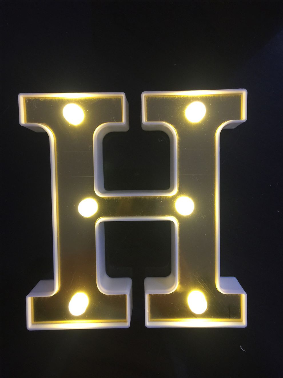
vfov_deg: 61.7
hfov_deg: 48.2
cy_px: 189
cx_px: 142
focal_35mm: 29
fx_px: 316
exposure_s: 1/17
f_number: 2.2
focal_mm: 4.15
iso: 80
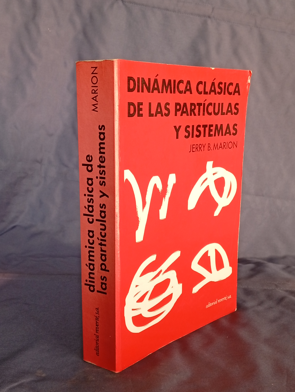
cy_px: 196
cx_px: 148
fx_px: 521
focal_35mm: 46
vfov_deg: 41.2
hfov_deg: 31.6
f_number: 1.8
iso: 187
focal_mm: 3.98
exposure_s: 1/33.3
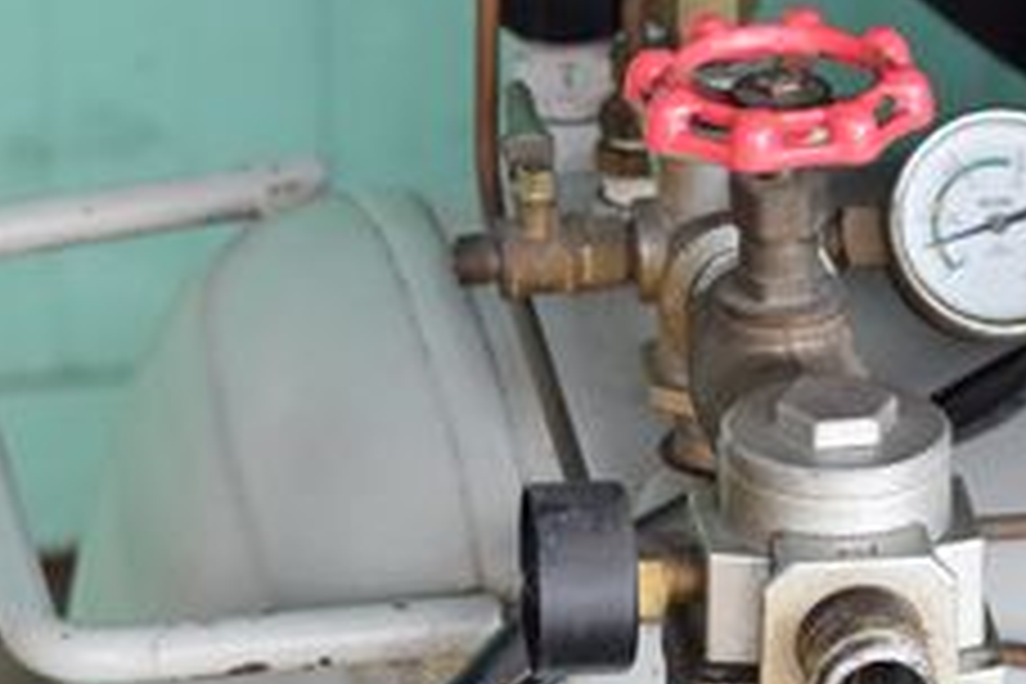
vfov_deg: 5.3
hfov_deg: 8.0
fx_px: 7324
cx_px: 900
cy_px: 418
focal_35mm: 257
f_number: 6.3
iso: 1250
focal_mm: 78
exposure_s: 1/400
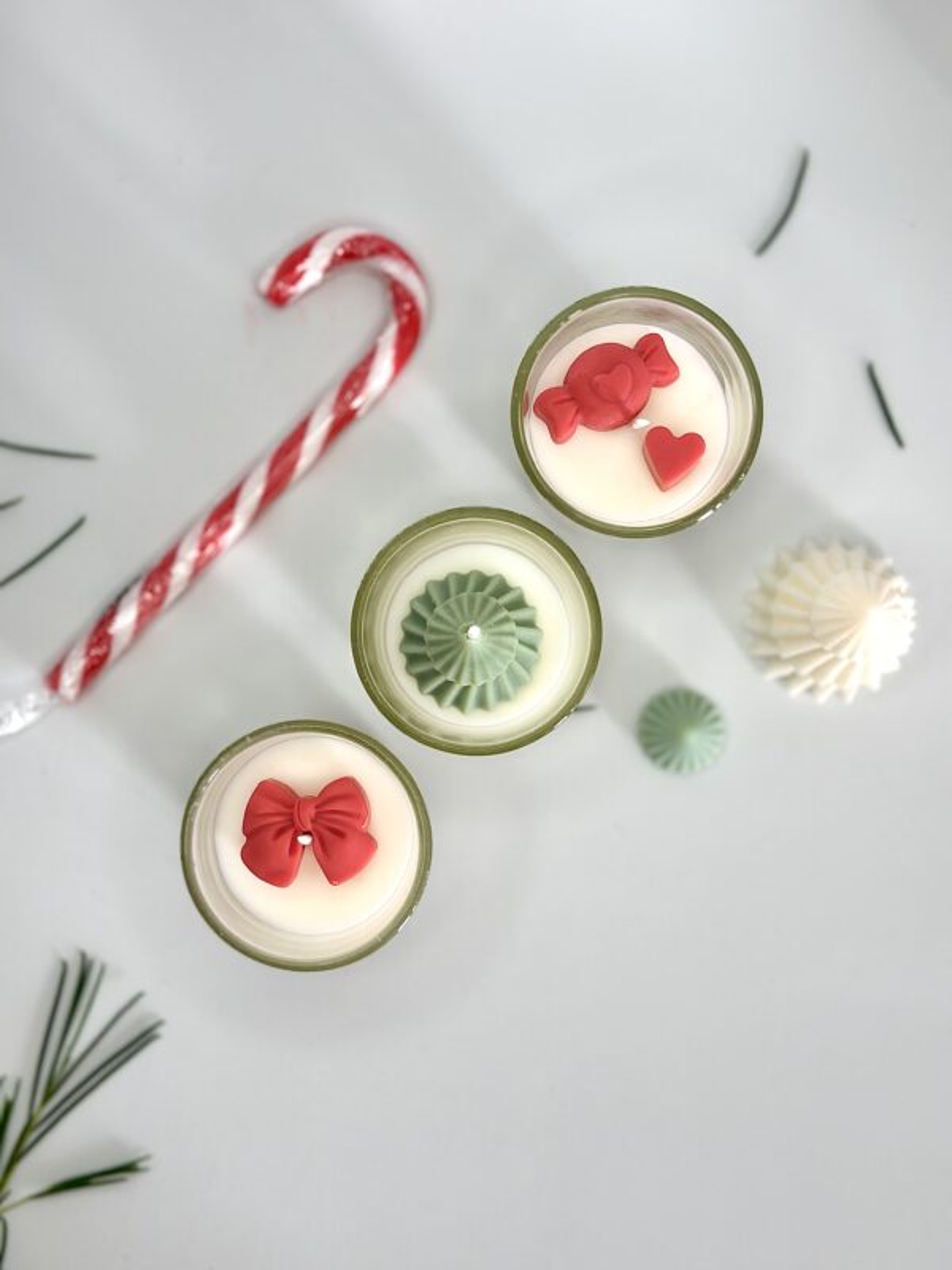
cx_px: 476
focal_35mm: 48
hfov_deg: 30.3
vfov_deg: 39.7
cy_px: 635
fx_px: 1760
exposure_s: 1/154
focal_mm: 6.86
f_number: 1.78
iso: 64
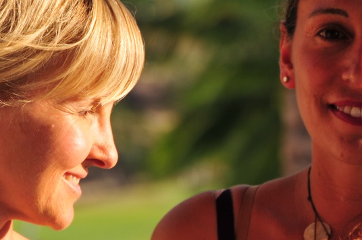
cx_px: 272
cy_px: 95
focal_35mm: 487
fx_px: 4891
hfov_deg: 4.2
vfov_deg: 2.8
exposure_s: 1/250
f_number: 8
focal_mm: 170
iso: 250
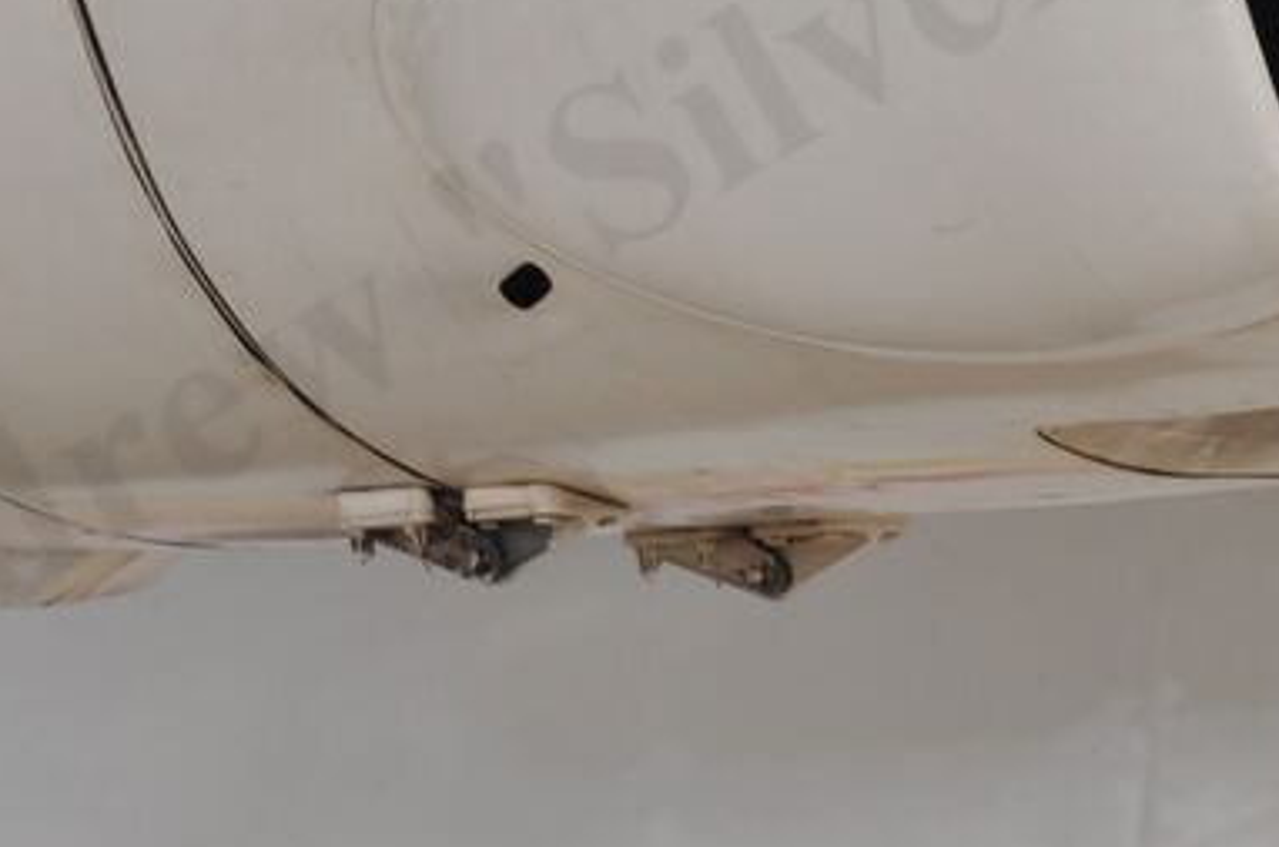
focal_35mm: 780
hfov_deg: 2.6
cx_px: 1520
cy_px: -368
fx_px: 27642
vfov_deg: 1.8
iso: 200
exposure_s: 1/160
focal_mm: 155
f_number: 8
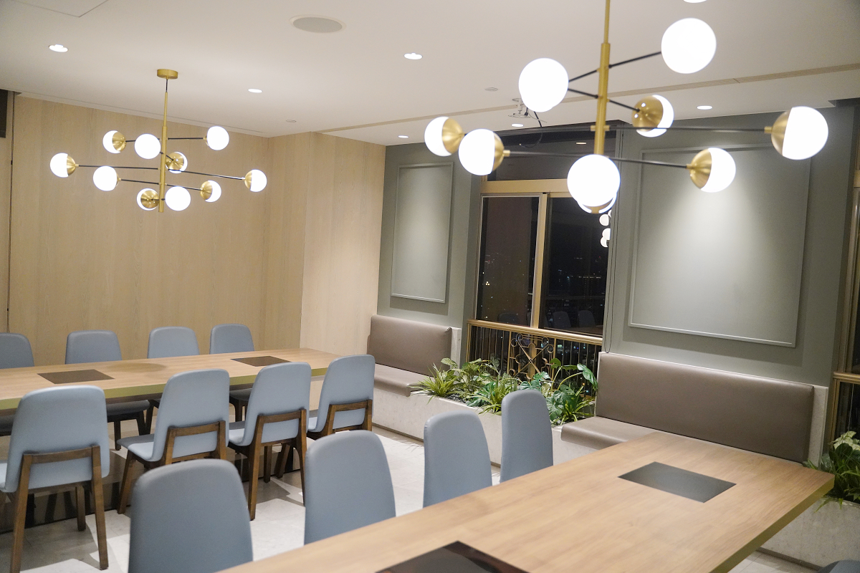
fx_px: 669
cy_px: 286
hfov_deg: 65.5
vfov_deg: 46.4
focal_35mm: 28
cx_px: 430
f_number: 2.8
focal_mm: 28
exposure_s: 1/160
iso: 5000
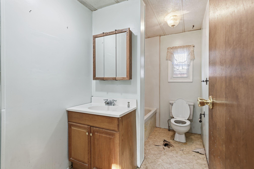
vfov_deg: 70.4
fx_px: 120
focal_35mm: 17
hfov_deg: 93.3
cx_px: 127
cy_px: 84
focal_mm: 17
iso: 200
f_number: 9
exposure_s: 1/10
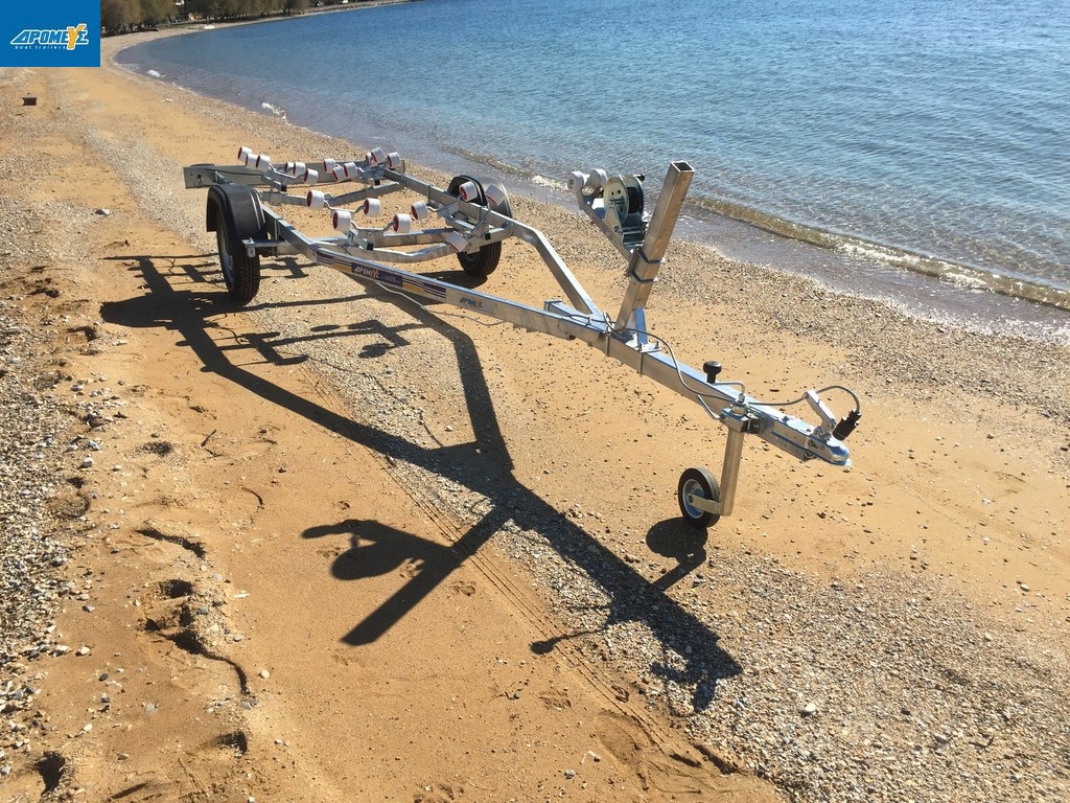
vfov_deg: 48.2
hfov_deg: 61.7
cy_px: 402
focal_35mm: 29
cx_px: 535
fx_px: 896
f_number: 2.2
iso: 32
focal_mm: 4.15
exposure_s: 1/2083
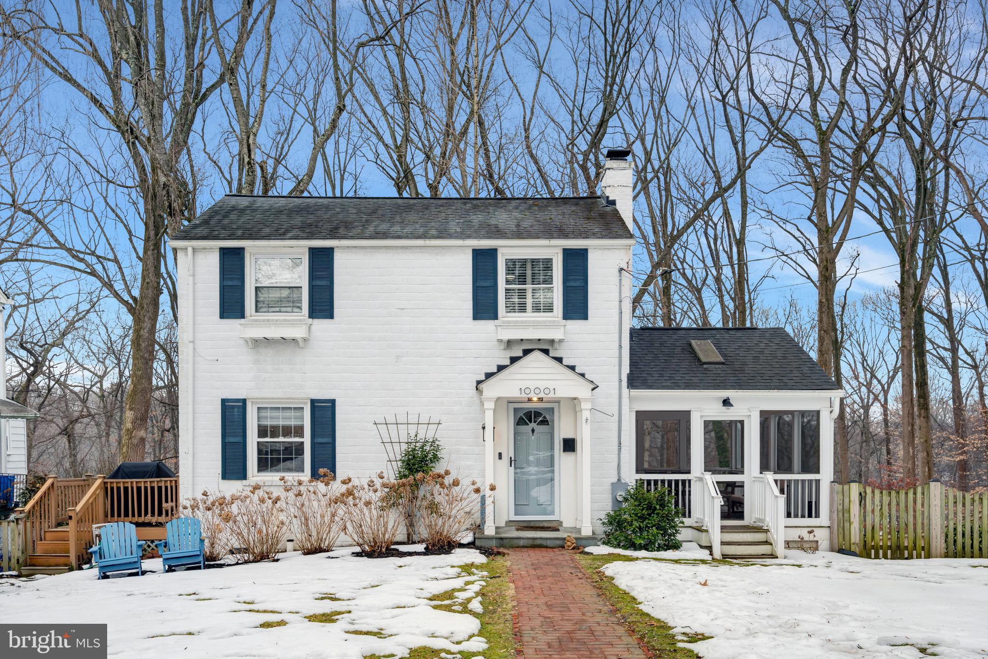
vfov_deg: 47.9
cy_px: 330
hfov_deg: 67.4
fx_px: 741
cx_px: 494
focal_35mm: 27
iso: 640
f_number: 8
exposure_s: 1/250
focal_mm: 27
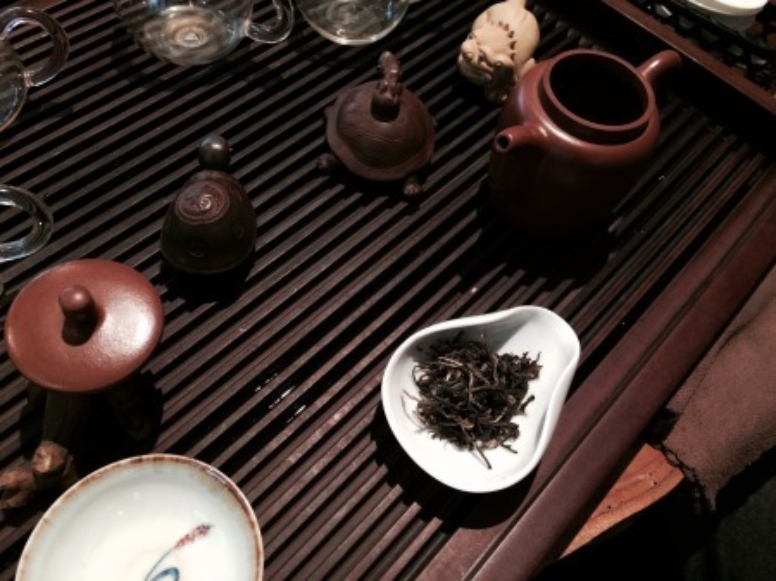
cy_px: 290
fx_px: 650
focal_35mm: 29
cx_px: 388
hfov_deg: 61.7
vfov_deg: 48.2
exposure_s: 1/17
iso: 250
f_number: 2.2
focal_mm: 4.15
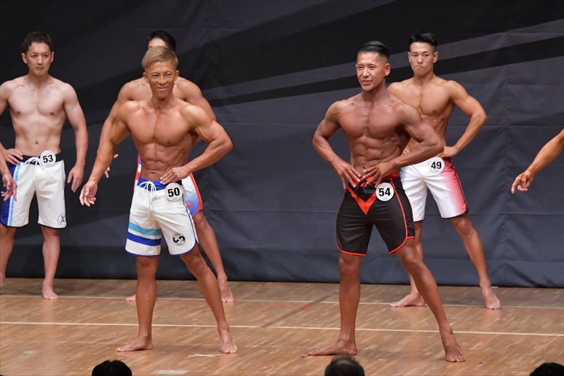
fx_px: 4228
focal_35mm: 270
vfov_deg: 5.1
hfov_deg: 7.6
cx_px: 282
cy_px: 188
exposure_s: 1/400
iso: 6400
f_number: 5.6
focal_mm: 180
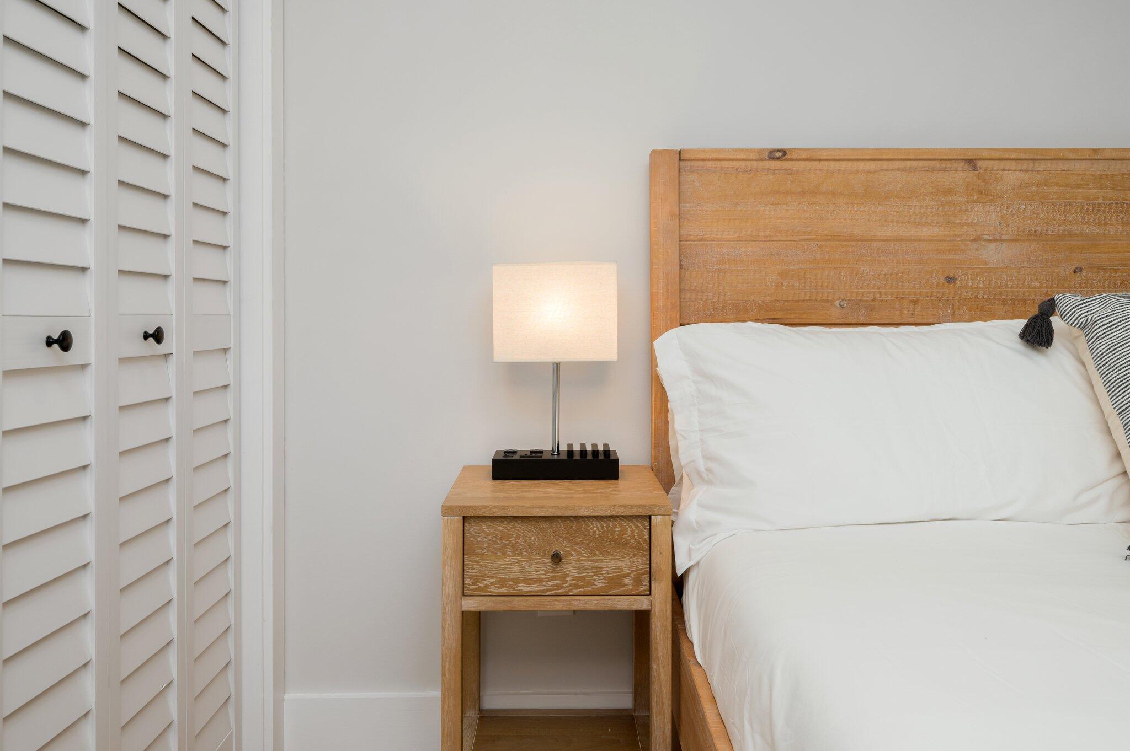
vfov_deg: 43.5
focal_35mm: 30
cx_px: 565
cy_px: 376
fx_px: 941
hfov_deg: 62.0
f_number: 10
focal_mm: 30
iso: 320
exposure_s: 1/60
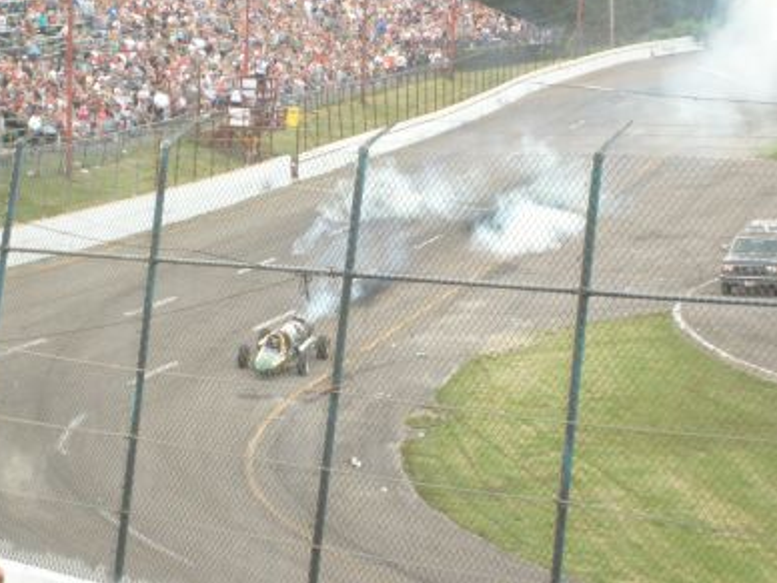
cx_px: 393
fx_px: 2940
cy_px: 240
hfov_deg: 15.1
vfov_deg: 11.3
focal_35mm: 131
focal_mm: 17.4
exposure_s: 1/90
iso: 400
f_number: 4.9
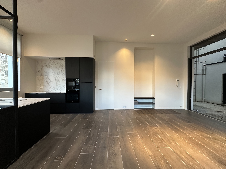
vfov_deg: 85.7
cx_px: 113
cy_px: 84
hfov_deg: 102.1
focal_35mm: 14
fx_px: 91
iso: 160
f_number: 2.2
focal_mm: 2.22
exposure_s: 1/50
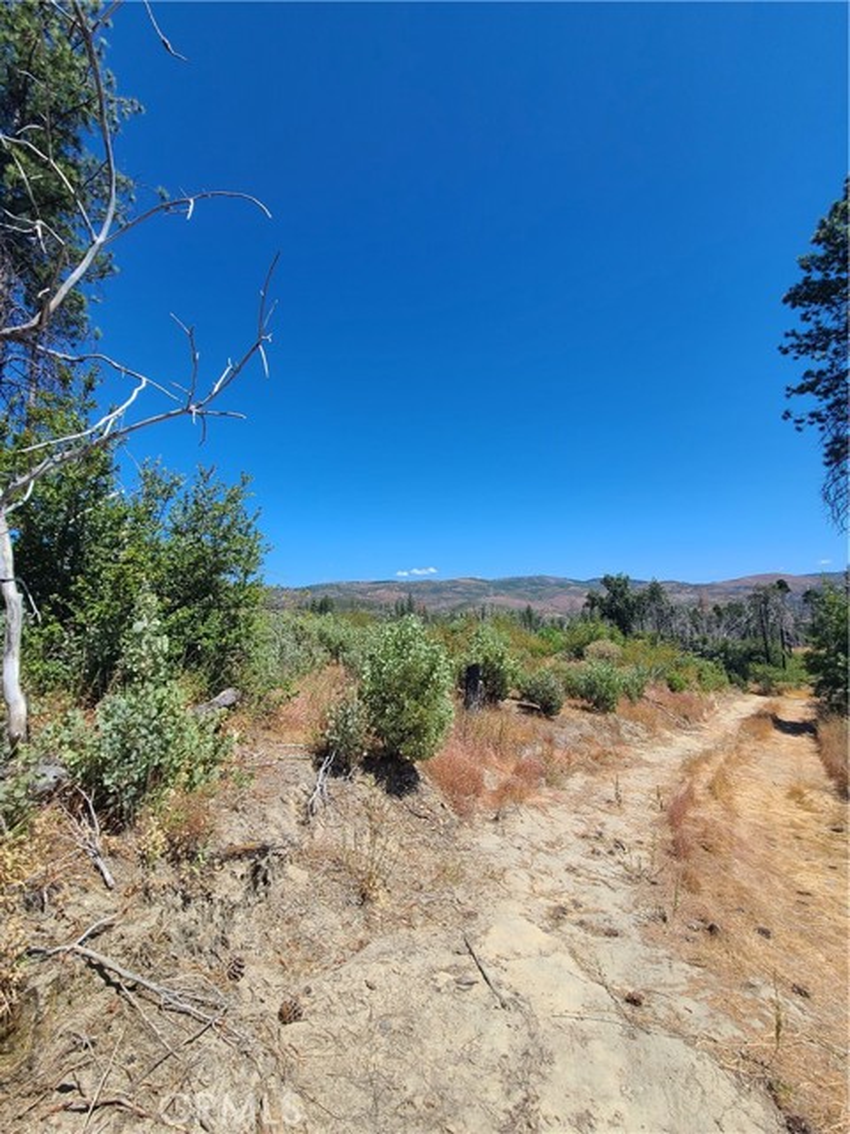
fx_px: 426
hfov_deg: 89.9
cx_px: 425
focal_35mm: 13
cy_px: 567
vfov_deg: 106.2
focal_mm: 2.2
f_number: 2.2
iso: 50
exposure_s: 1/1690
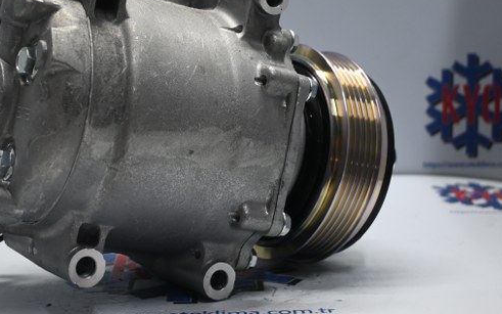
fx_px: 971
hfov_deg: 28.9
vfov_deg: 18.3
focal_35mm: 71
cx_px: 207
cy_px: 110
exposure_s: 1/60
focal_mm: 38
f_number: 5.6
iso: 900
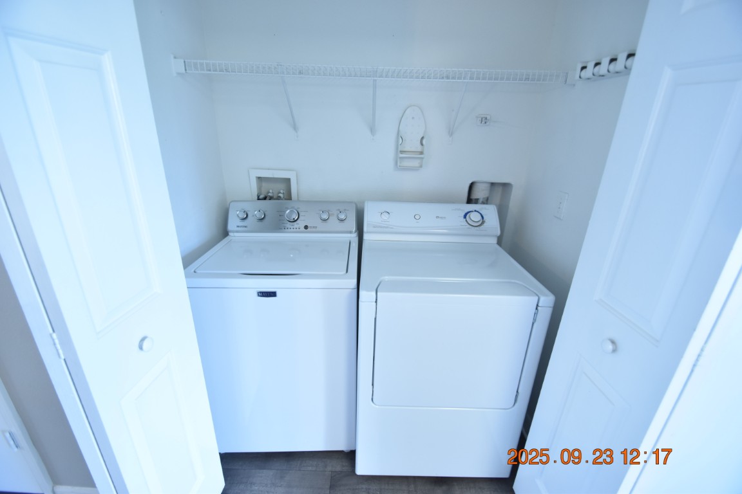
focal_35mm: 15
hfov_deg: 100.4
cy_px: 247
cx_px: 371
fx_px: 309
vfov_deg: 77.3
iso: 800
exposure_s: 1/45
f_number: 3.5
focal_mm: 10
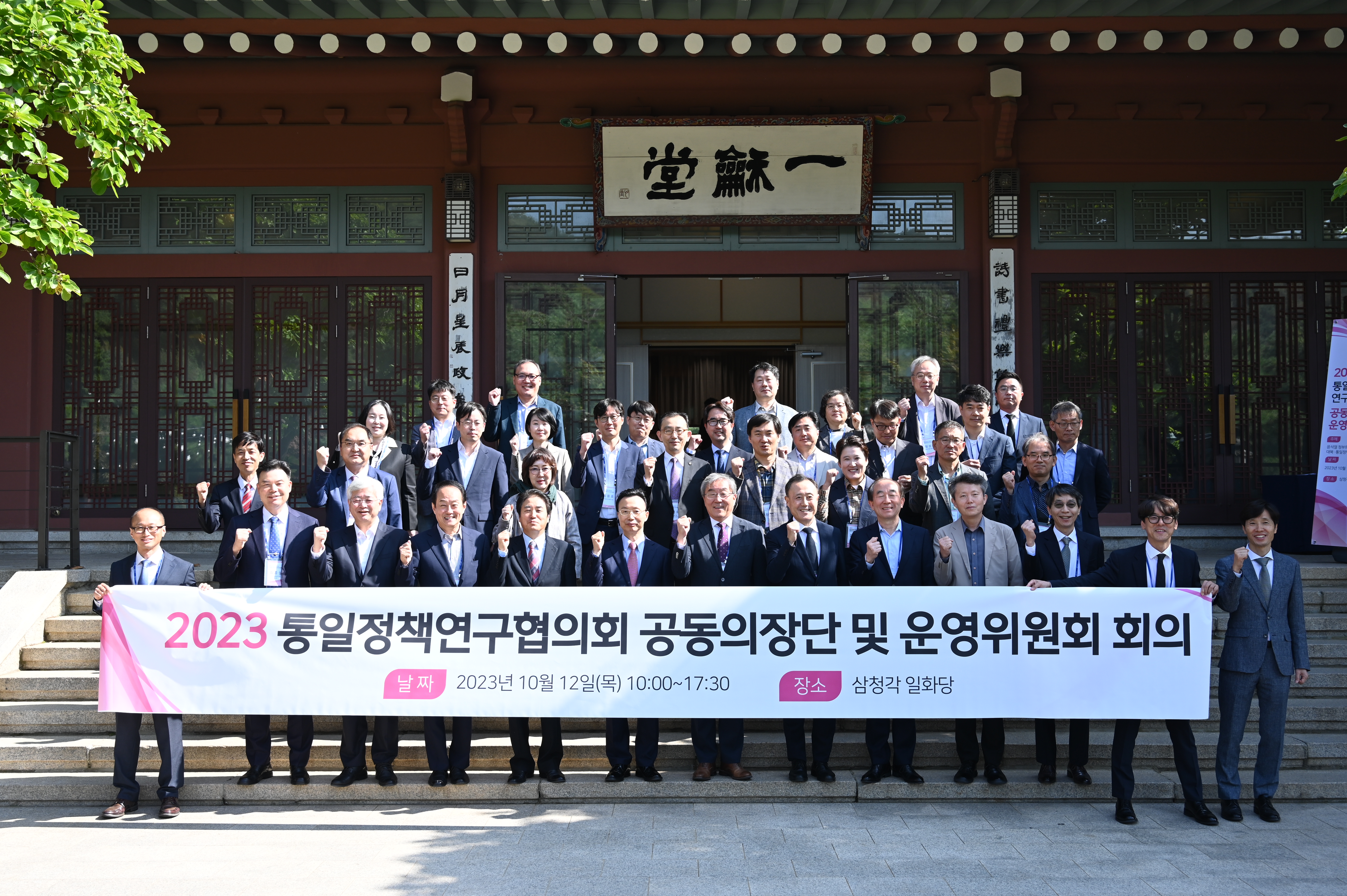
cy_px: 448
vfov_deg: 37.8
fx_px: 1309
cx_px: 674
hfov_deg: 54.5
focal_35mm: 35
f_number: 5.6
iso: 180
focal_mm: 35
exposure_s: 1/250
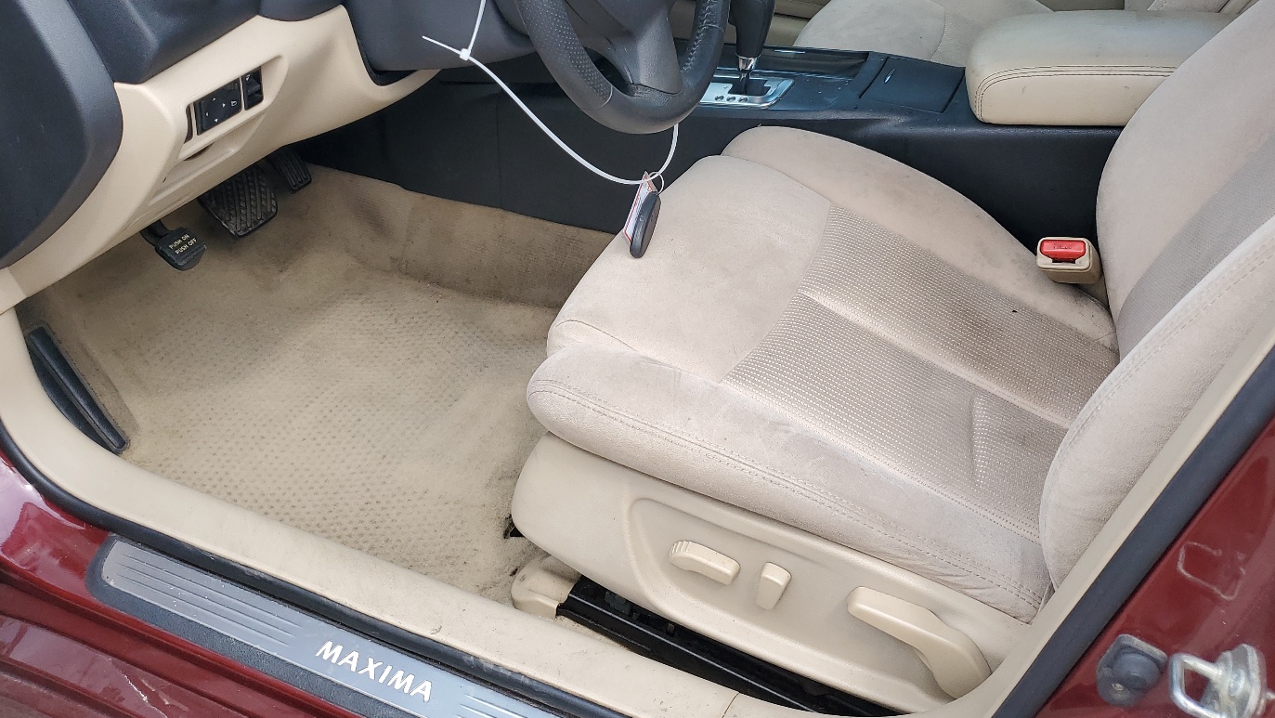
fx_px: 1116
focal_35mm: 33
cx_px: 668
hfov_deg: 59.5
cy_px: 195
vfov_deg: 35.0
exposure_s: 1/500
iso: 50
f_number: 1.5
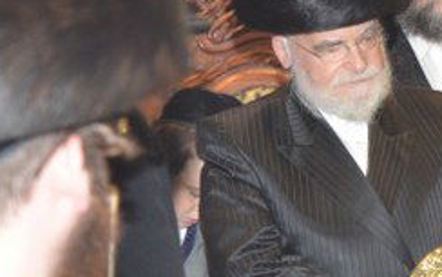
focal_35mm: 350
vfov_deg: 3.8
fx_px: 4220
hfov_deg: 6.0
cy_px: 210
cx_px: 543
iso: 800
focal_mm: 70
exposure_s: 1/60
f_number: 4.5
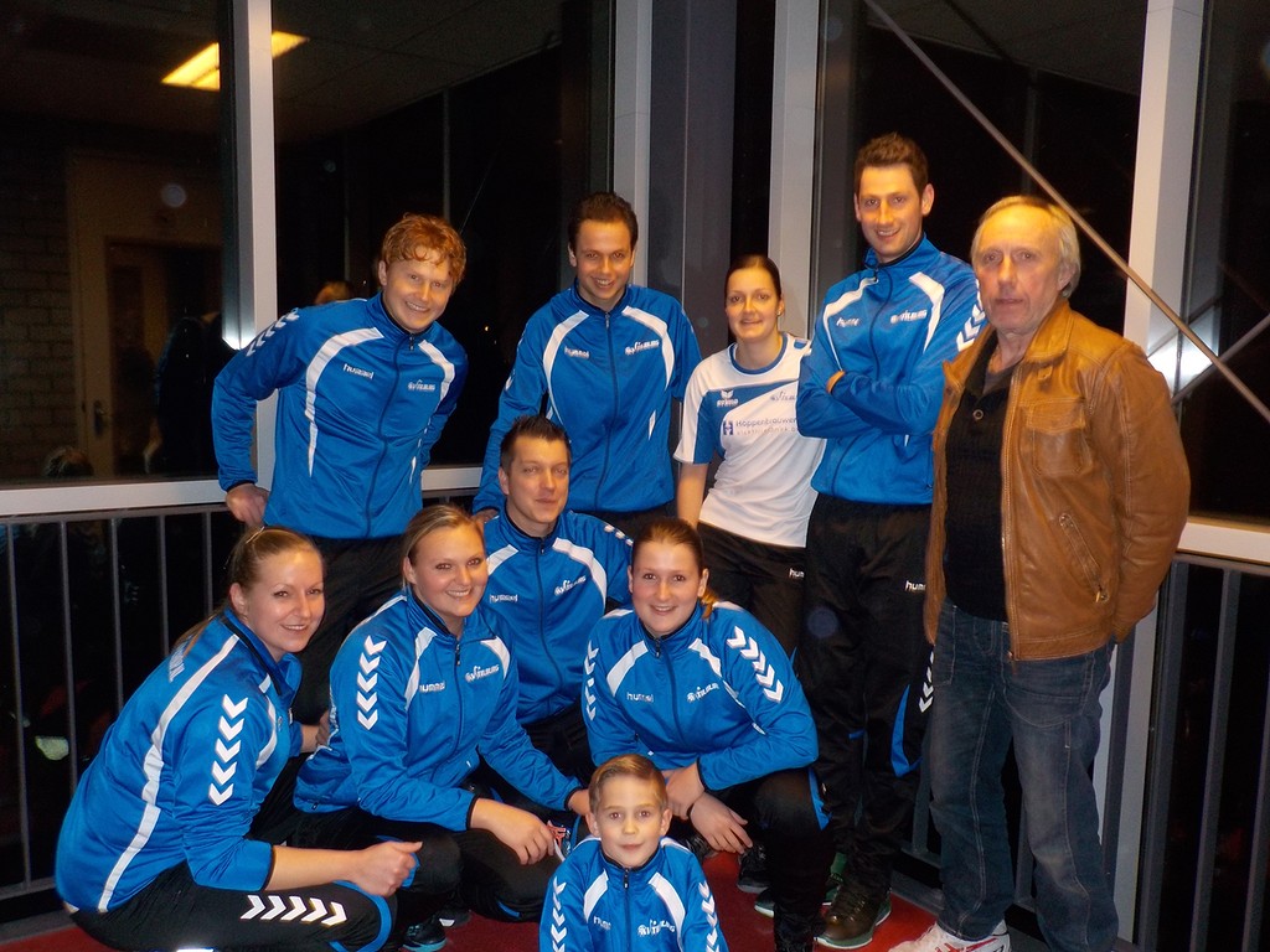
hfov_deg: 60.0
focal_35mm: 30
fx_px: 1101
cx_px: 635
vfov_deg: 46.8
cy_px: 476
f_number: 3.3
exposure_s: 1/30
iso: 200
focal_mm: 4.1
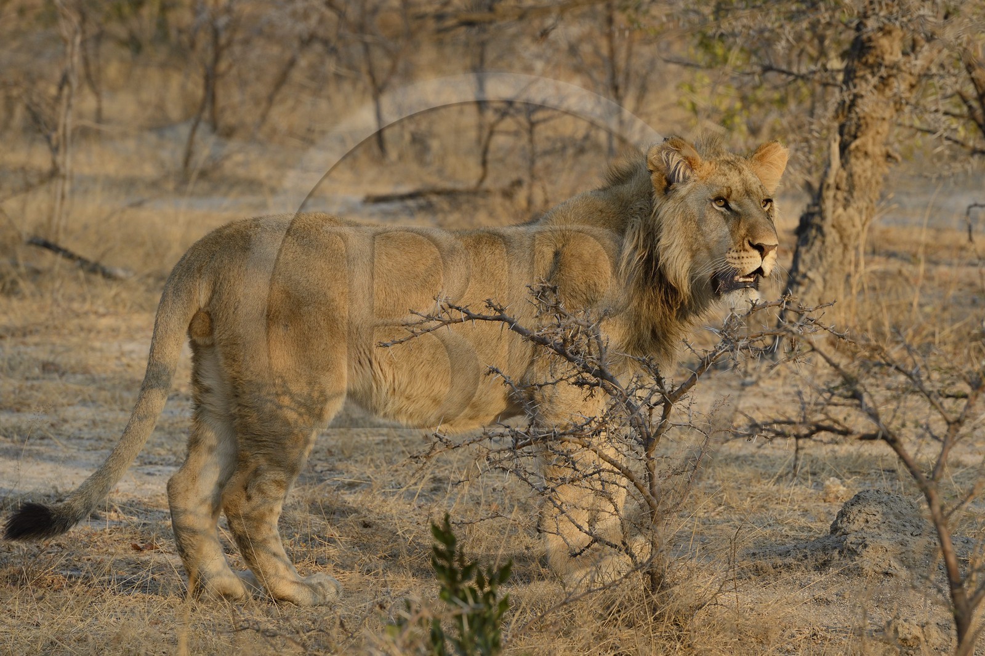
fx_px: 5471
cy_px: 328
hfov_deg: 10.3
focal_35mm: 200
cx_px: 492
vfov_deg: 6.9
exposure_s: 1/400
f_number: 8
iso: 400
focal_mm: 200
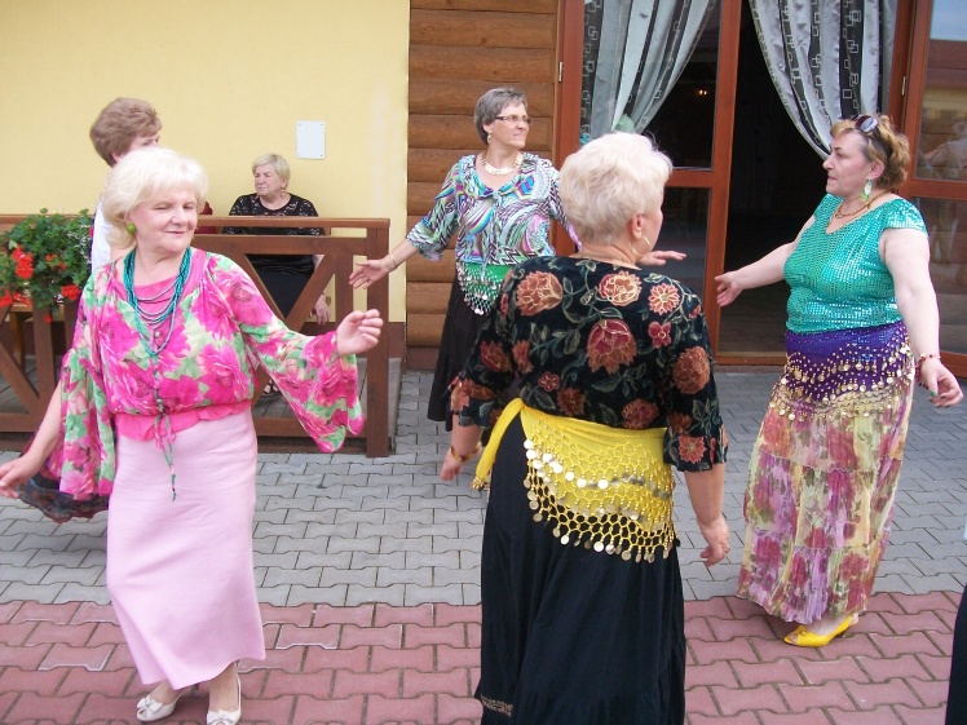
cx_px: 484
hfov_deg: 51.4
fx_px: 1006
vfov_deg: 39.7
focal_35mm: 36
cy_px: 362
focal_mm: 6
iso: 80
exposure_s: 1/160
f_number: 2.7
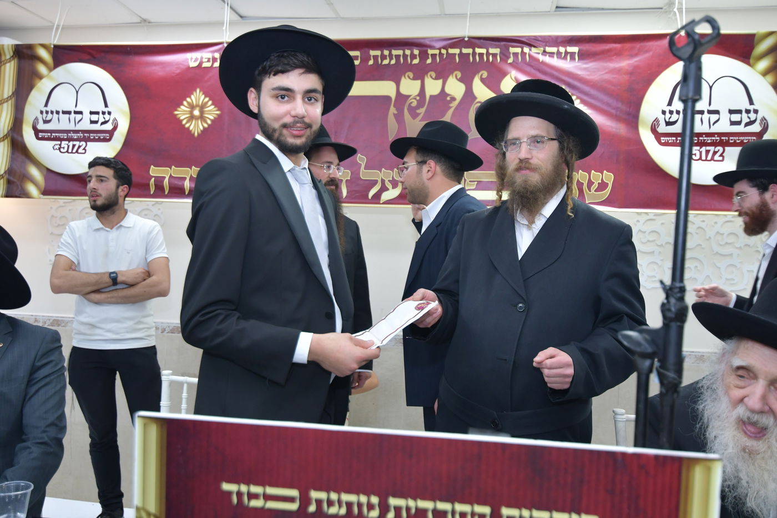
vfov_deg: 43.6
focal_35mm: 30
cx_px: 388
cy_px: 259
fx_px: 647
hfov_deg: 61.9
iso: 800
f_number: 3.5
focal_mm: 20
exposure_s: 1/160
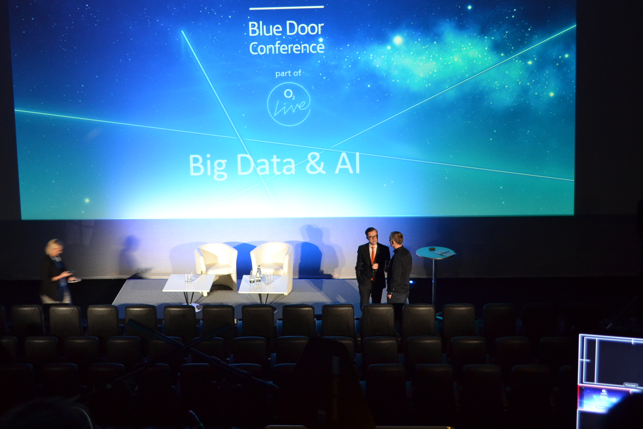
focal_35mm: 57
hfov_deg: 35.1
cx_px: 247
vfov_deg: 23.8
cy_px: 156
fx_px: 1012
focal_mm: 29
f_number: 4.5
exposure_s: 1/15
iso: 1100
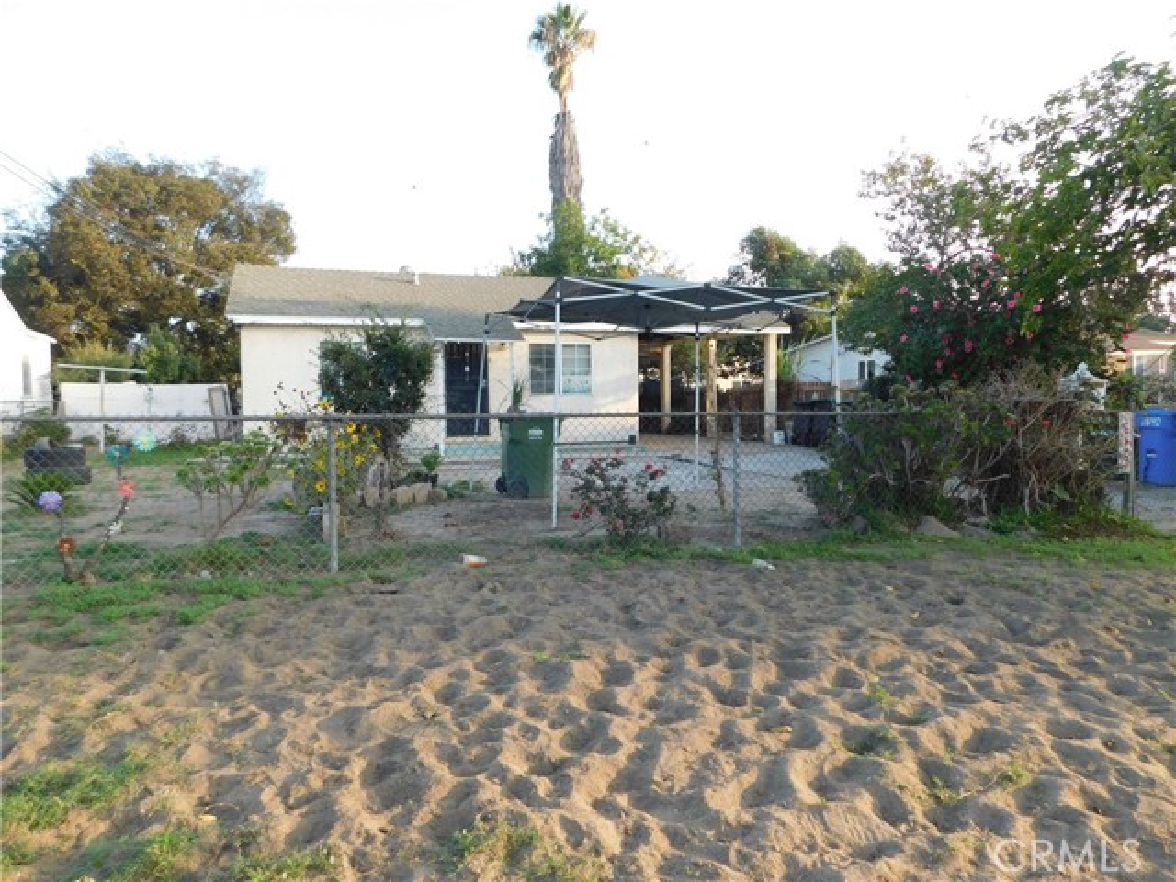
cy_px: 441
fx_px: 781
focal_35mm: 23
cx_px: 588
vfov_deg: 58.9
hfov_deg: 73.9
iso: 125
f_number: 3
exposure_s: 1/200
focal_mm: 4
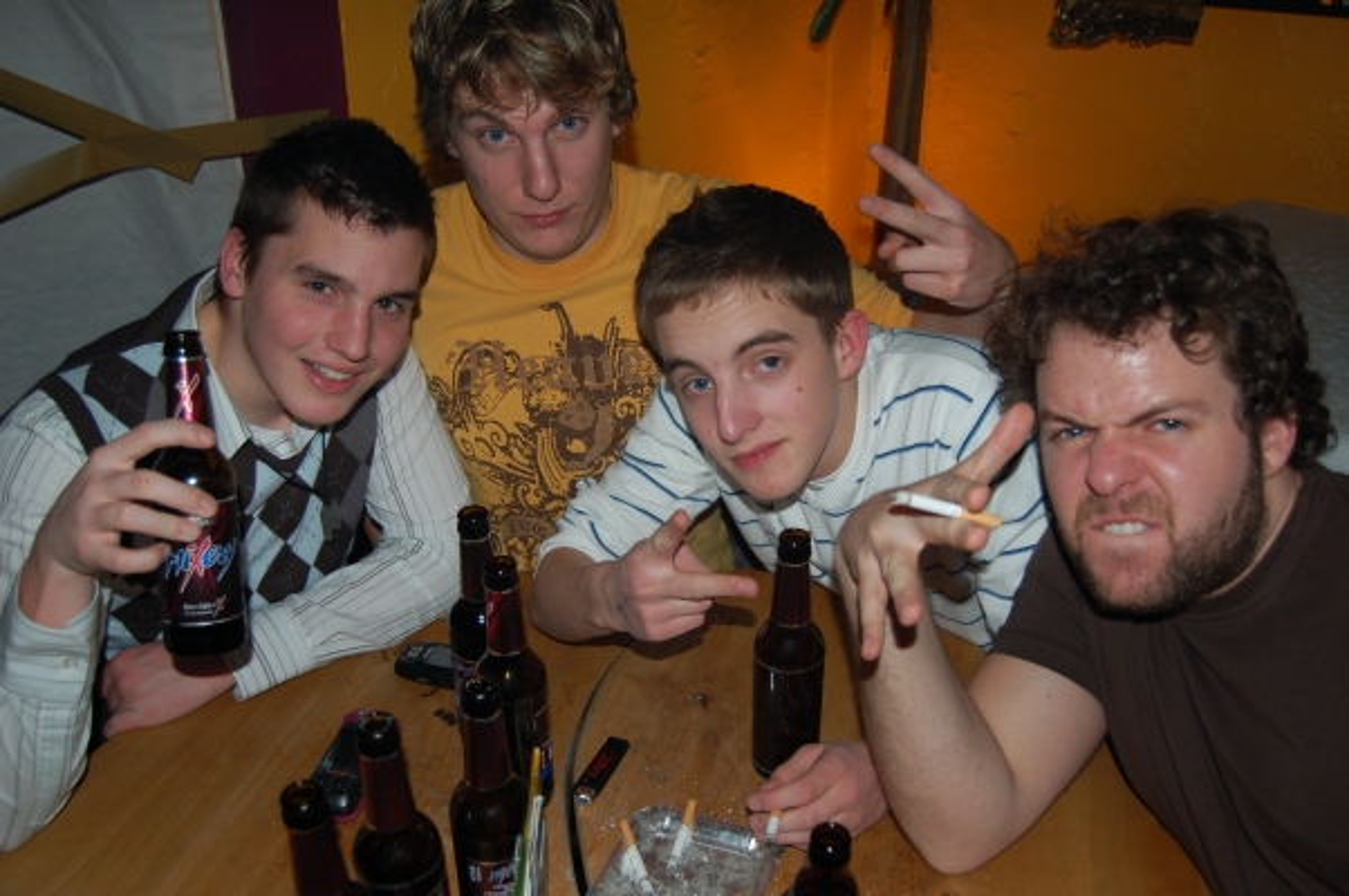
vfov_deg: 43.5
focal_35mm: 30
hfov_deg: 62.0
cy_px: 448
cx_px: 674
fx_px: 1123
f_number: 3.8
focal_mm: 20
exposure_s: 1/60
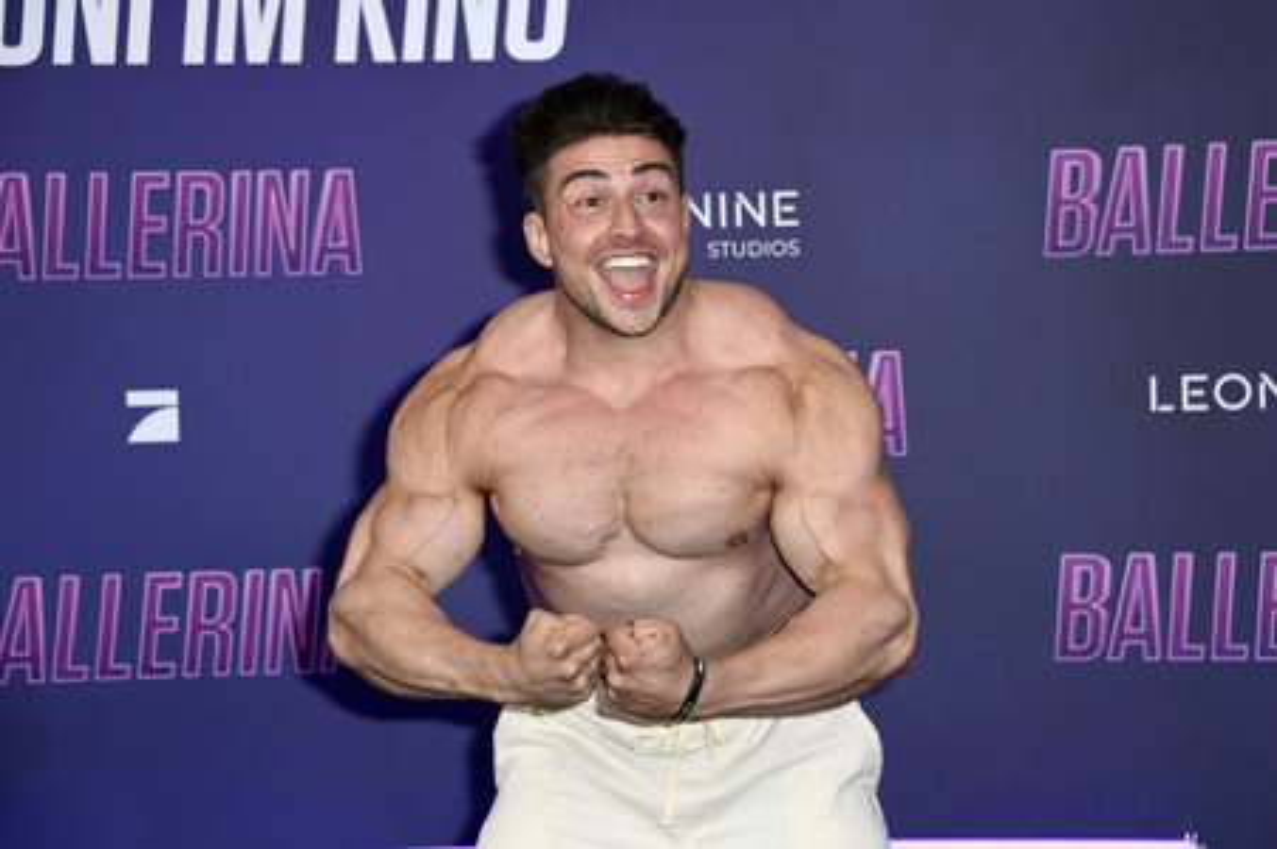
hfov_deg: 22.2
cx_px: 638
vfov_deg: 14.8
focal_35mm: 92
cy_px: 424
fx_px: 3261
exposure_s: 1/250
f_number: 5.6
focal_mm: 92
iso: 320
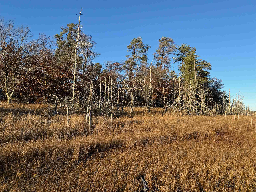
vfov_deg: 56.8
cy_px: 96
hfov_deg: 71.6
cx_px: 128
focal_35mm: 24
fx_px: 177
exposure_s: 1/1980
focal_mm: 6.76
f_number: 1.78
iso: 80
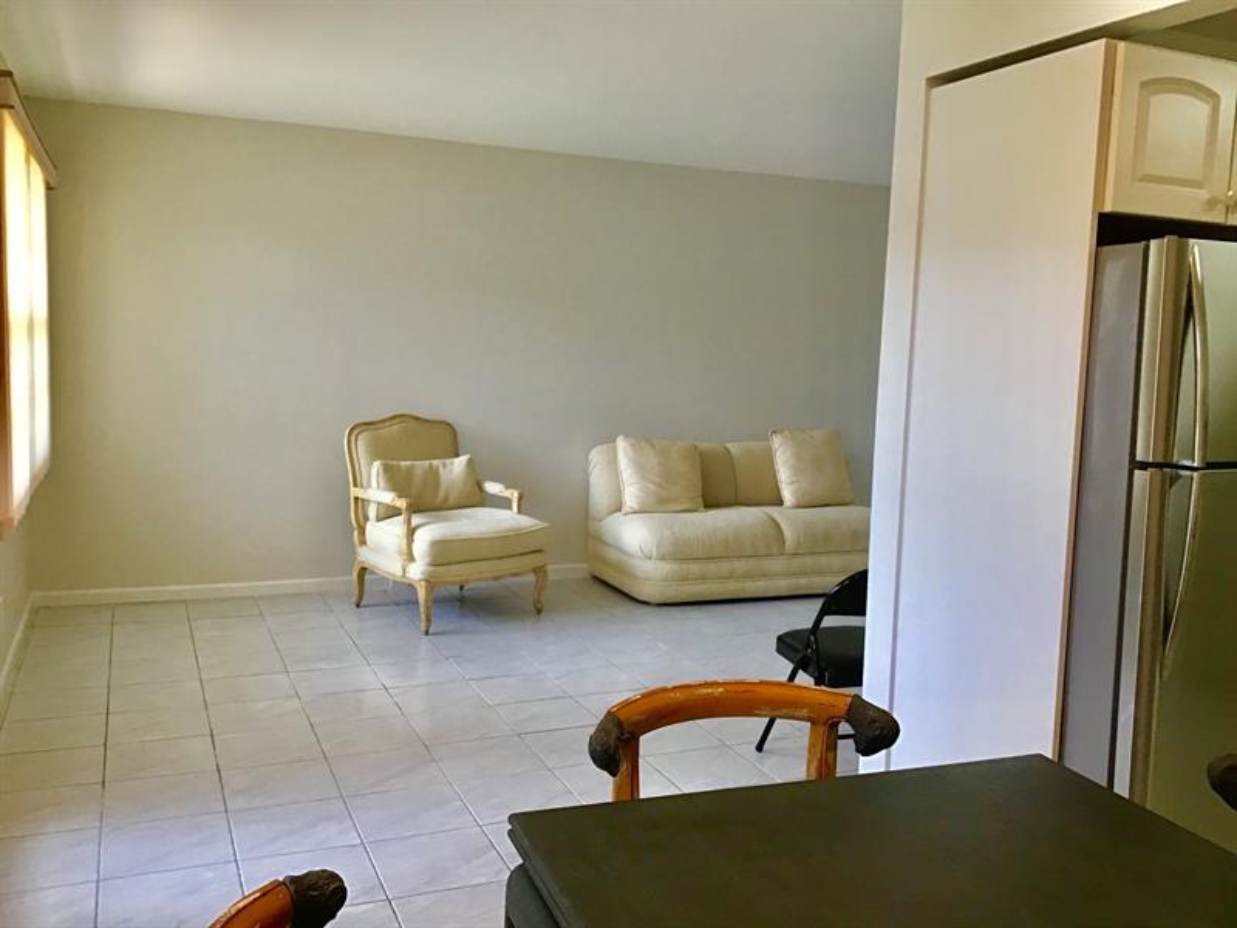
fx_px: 1108
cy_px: 464
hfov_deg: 58.4
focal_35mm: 31
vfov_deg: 45.4
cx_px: 618
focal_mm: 3.3
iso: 40
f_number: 2.4
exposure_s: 1/30
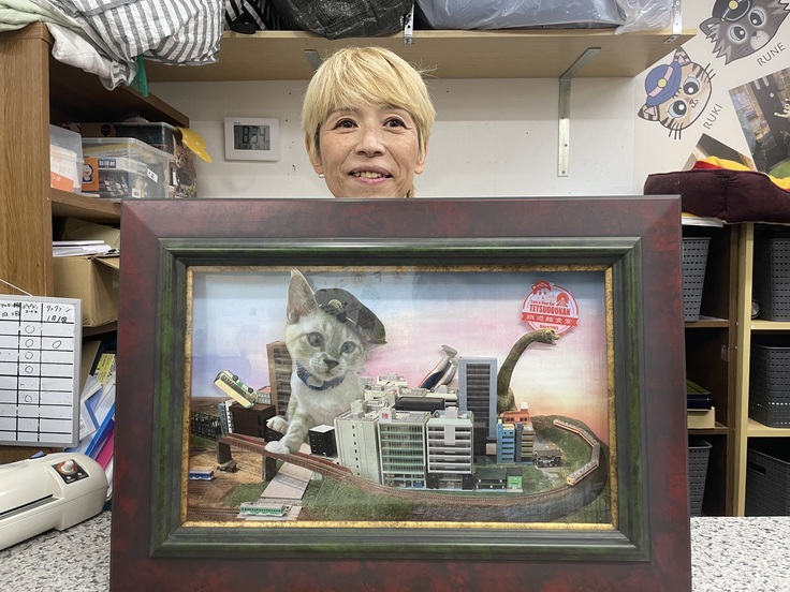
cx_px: 395
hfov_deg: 67.3
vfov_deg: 53.1
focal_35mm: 26
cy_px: 296
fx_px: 593
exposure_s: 1/60
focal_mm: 4.2
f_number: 1.6
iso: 80
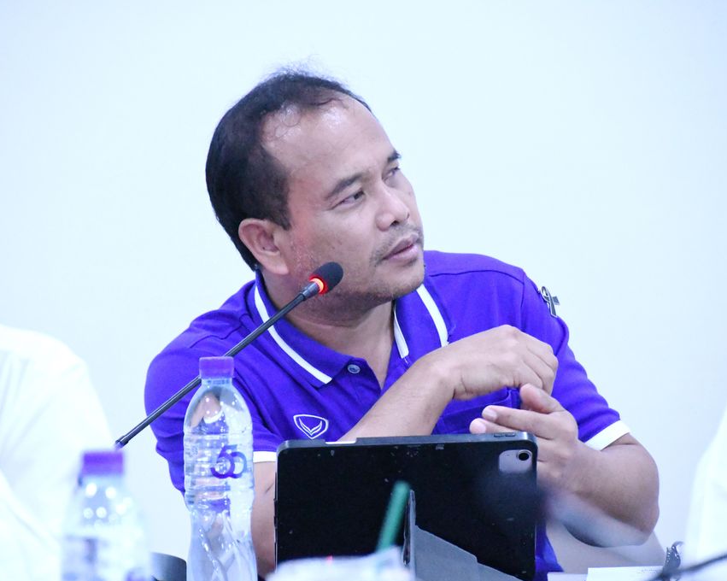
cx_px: 362
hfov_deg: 6.2
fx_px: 6732
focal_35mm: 313
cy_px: 291
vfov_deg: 4.9
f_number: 6
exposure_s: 1/320
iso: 18000
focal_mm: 185
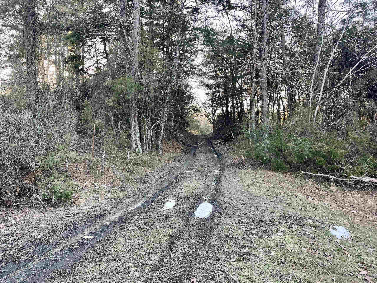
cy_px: 142
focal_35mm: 26
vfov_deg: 53.1
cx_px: 188
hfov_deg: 67.3
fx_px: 283
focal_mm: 4.2
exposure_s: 1/121
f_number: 1.6
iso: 64
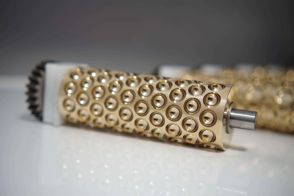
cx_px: 147
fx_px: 404
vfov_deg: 27.3
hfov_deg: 40.0
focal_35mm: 50
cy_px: 98
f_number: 1.4
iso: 100
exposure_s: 1/125
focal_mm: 33
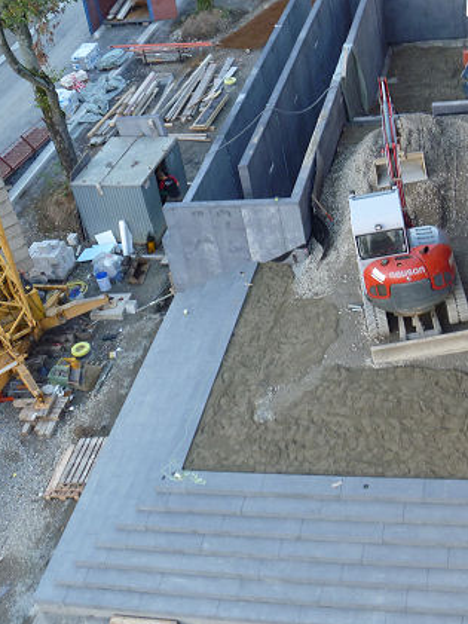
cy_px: 230
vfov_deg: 37.9
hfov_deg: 29.0
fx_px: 901
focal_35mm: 50
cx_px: 279
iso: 125
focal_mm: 6.3
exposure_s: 1/30
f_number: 3.5
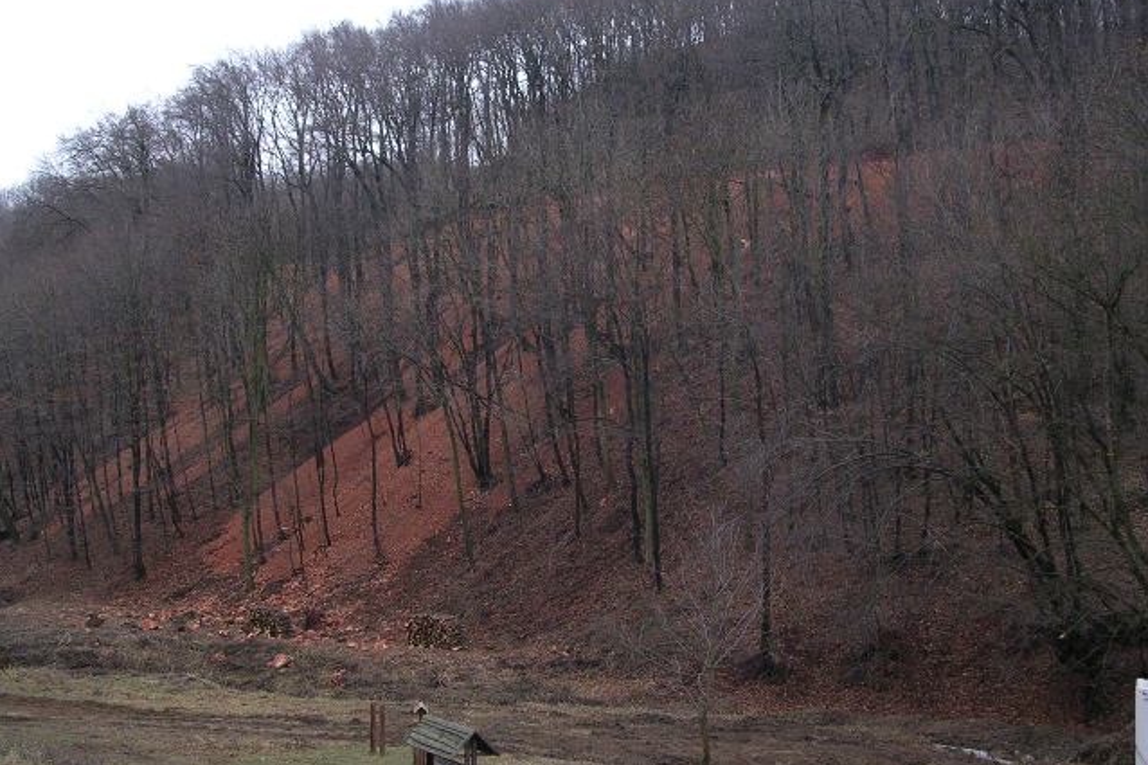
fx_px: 1530
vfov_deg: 28.1
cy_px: 380
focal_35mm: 48
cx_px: 574
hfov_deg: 41.1
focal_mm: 7.1
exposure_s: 1/60.1
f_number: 3
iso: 123
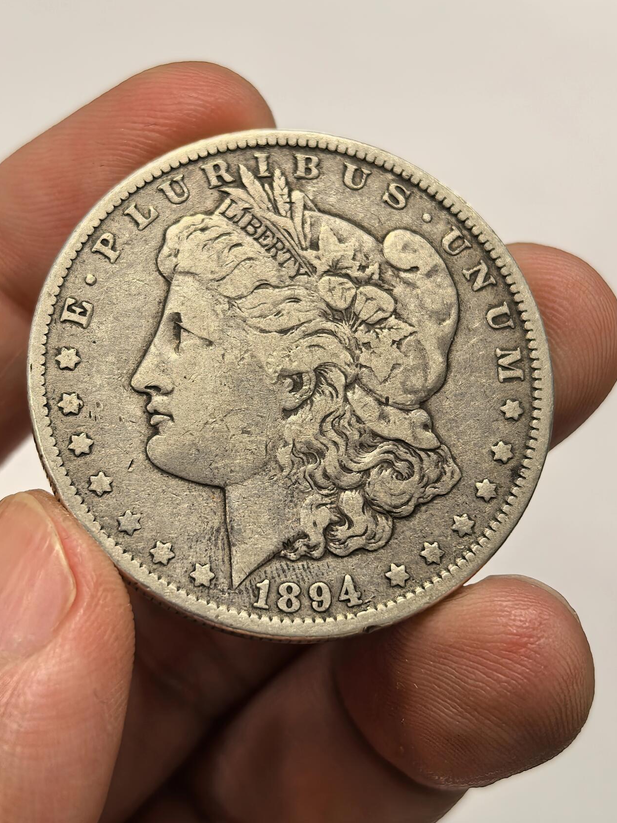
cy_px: 401
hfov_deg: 25.2
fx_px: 1378
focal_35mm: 58
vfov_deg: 33.2
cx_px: 306
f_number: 2
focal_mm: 6.98
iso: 250
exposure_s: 1/100
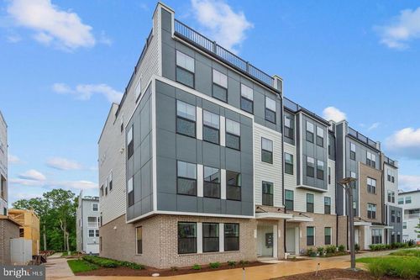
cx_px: 210
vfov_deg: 73.7
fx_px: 187
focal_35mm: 16
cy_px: 140
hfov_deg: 96.8
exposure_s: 1/640
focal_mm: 16
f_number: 8
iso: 800
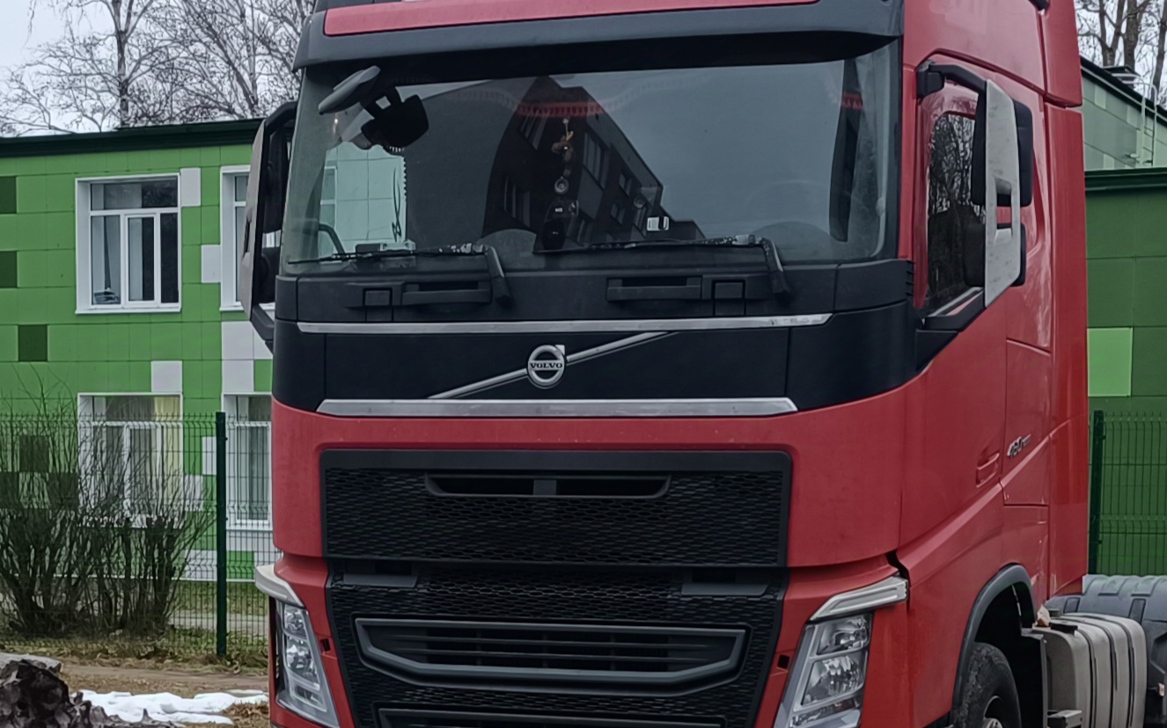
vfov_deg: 39.4
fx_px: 1017
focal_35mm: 32
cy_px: 383
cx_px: 703
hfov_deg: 59.2
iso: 468
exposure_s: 1/100
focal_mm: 6.14
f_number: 1.65
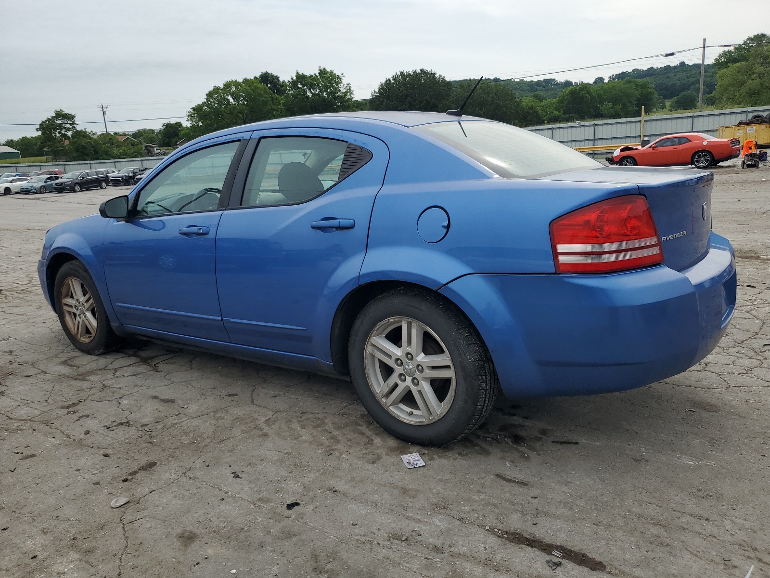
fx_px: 578
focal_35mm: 26
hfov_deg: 67.3
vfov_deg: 53.1
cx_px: 385
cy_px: 289
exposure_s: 1/3333
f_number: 1.5
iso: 50
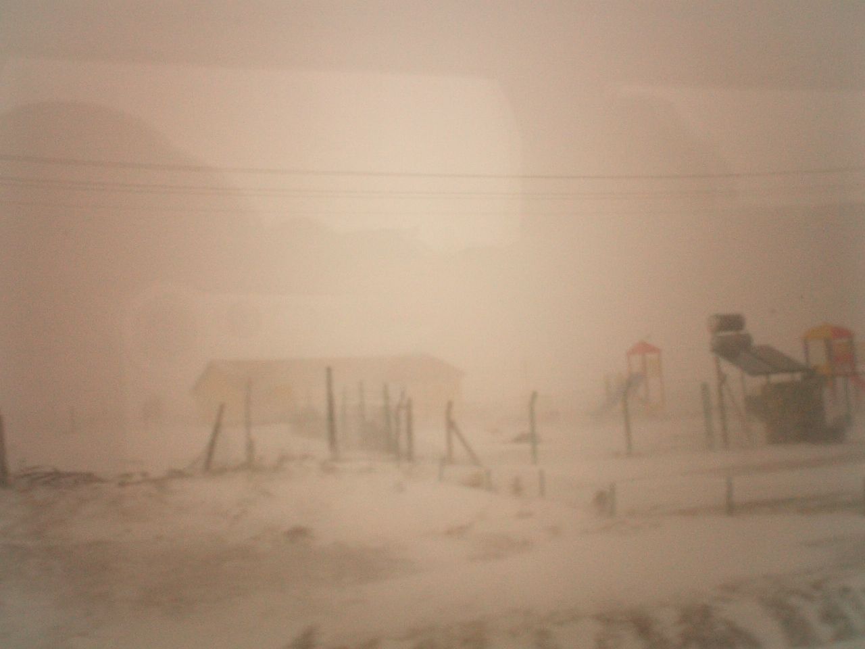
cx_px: 432
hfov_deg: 50.1
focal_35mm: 37
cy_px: 324
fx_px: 925
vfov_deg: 38.7
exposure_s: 1/125
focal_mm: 5.6
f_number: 3.5
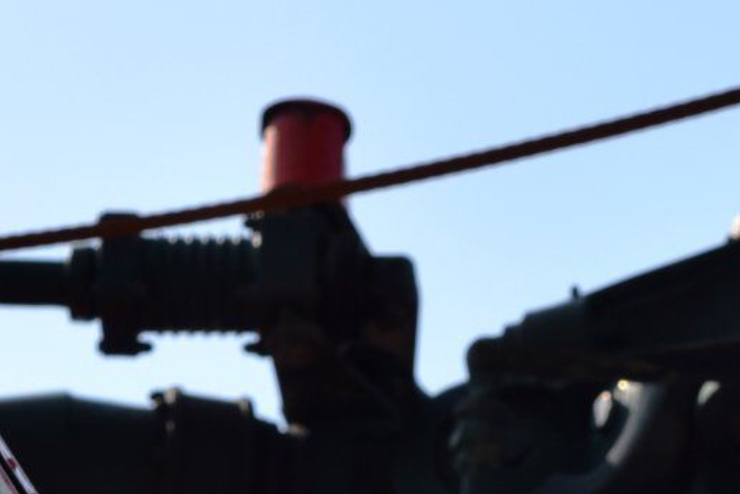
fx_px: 6723
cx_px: 905
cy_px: 374
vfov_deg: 4.2
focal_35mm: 327
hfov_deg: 6.3
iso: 200
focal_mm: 55
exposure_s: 1/500
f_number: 11
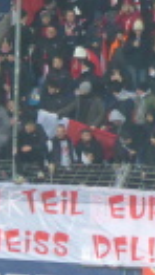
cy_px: 88
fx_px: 8791
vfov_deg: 1.8
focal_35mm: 1207
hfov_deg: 1.0
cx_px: 84
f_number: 5.9
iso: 800
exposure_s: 1/60
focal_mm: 57.7
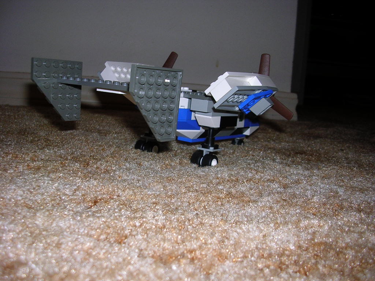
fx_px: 412
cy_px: 140
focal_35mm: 38
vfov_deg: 37.7
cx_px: 188
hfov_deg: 49.0
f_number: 2.8
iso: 50
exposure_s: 1/60.1
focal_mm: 5.8
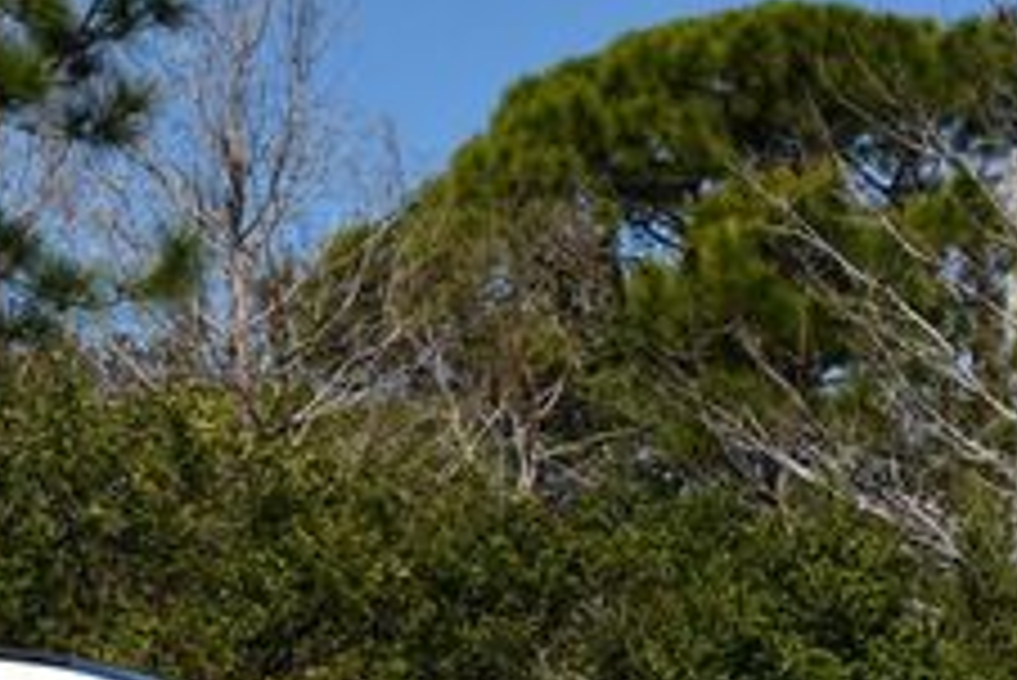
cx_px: 4
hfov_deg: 11.2
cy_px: 666
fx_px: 5116
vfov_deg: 7.6
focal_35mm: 181
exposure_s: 1/400
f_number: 10
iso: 100
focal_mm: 32
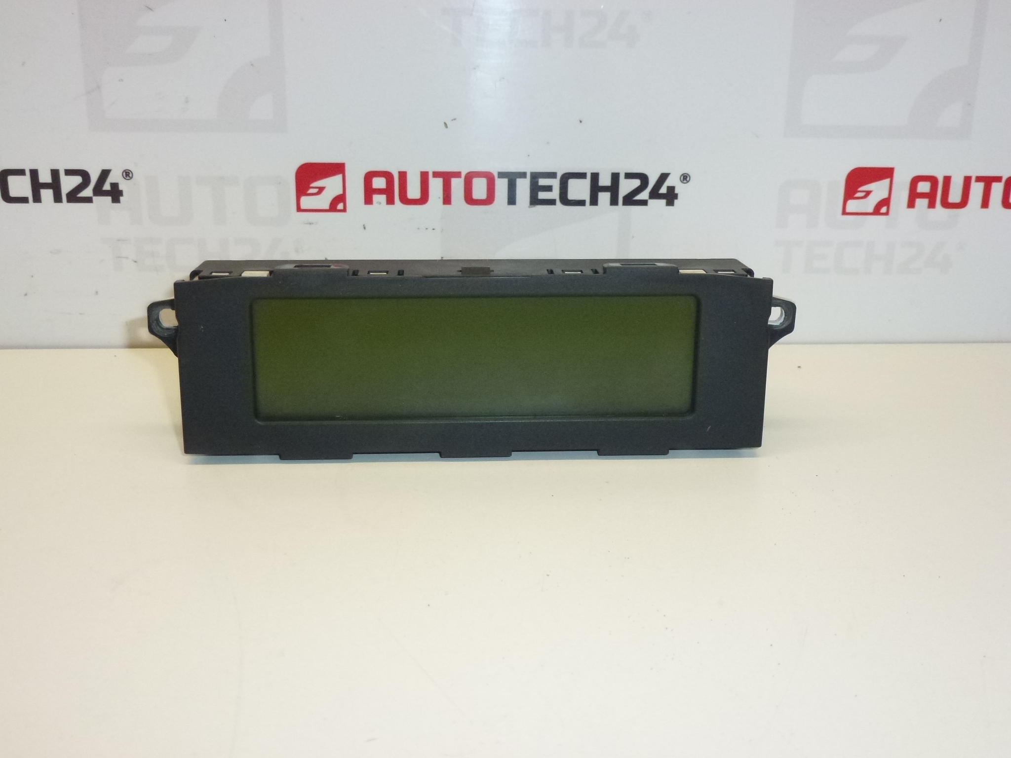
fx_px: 1110
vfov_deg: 37.7
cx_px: 506
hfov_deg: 49.0
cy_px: 379
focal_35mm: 38
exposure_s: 1/250
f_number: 3.8
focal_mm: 6.8
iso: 400
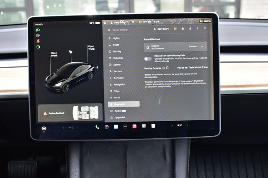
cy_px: 89
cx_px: 134
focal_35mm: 40
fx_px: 301
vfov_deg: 33.0
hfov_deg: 47.9
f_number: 6.3
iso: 400
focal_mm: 27
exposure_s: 1/20
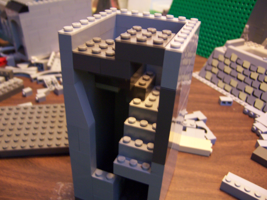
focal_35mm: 33
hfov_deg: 55.4
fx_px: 255
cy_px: 100
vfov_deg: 42.9
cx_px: 134
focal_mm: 5.5
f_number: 2.8
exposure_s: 1/8
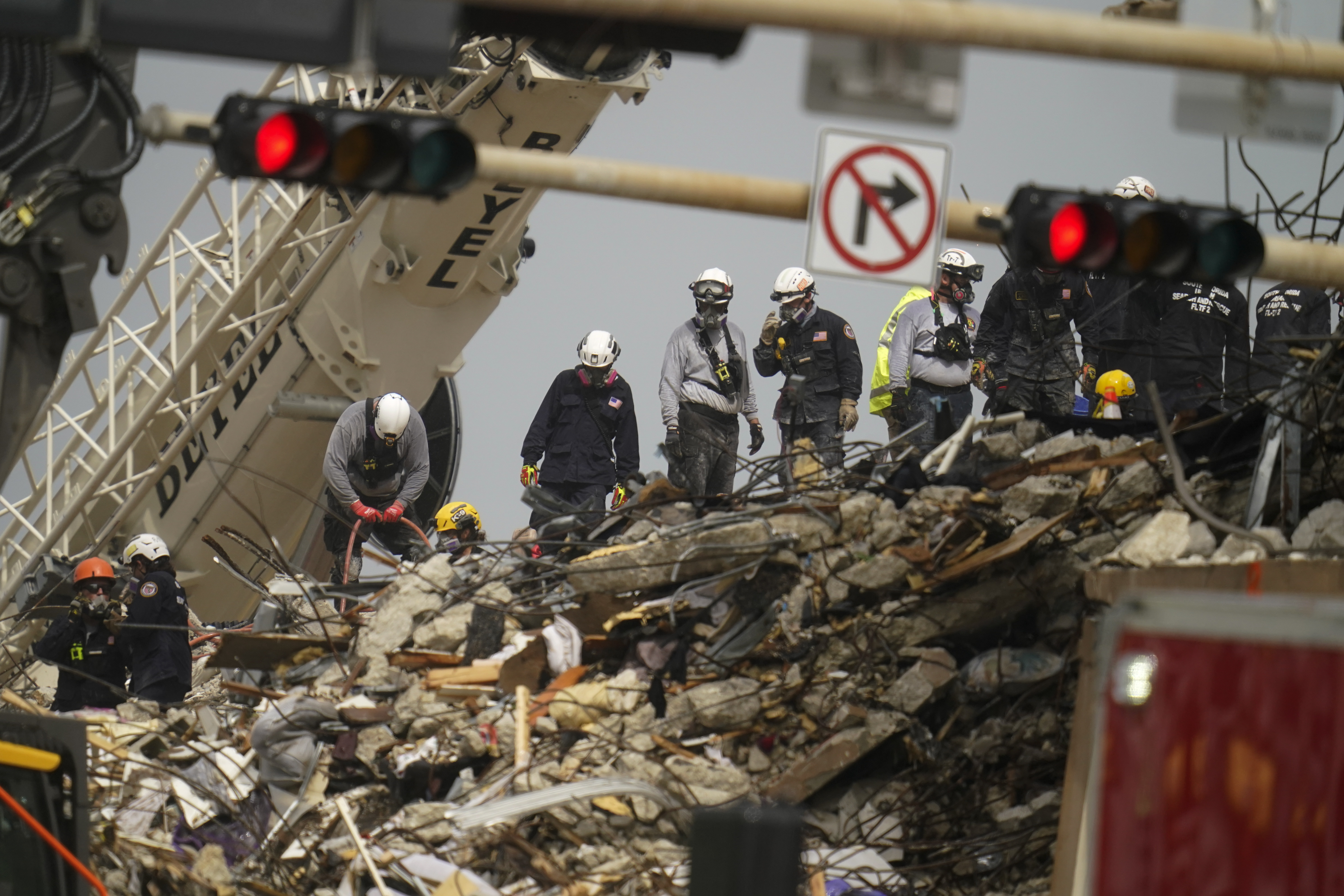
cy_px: 448
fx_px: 29864
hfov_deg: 2.6
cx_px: 672
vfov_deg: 1.7
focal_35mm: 800
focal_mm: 800
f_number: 5.6
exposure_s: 1/3200
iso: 1250
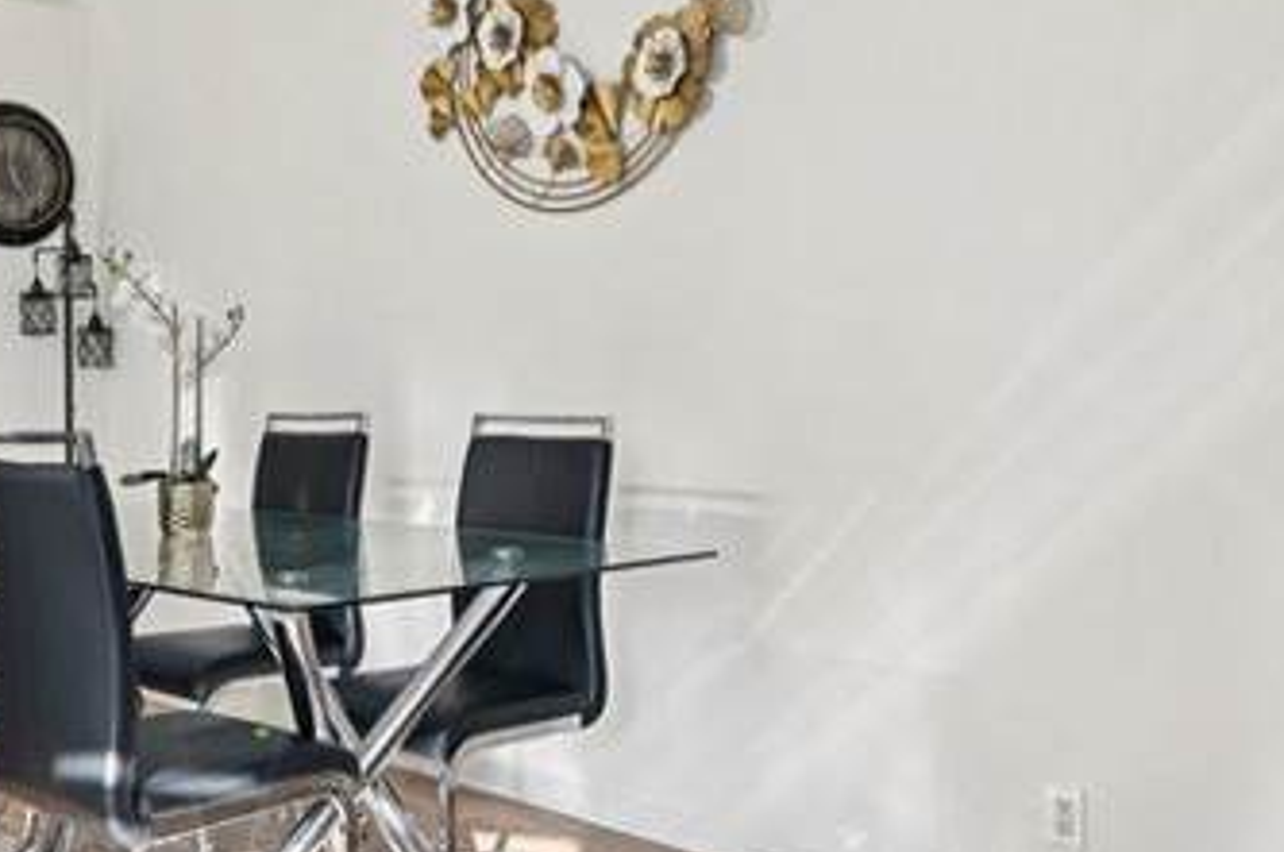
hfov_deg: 46.7
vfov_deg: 33.3
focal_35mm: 40
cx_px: 312
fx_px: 1425
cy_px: 397
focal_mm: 13
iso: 250
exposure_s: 1/5
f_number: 8
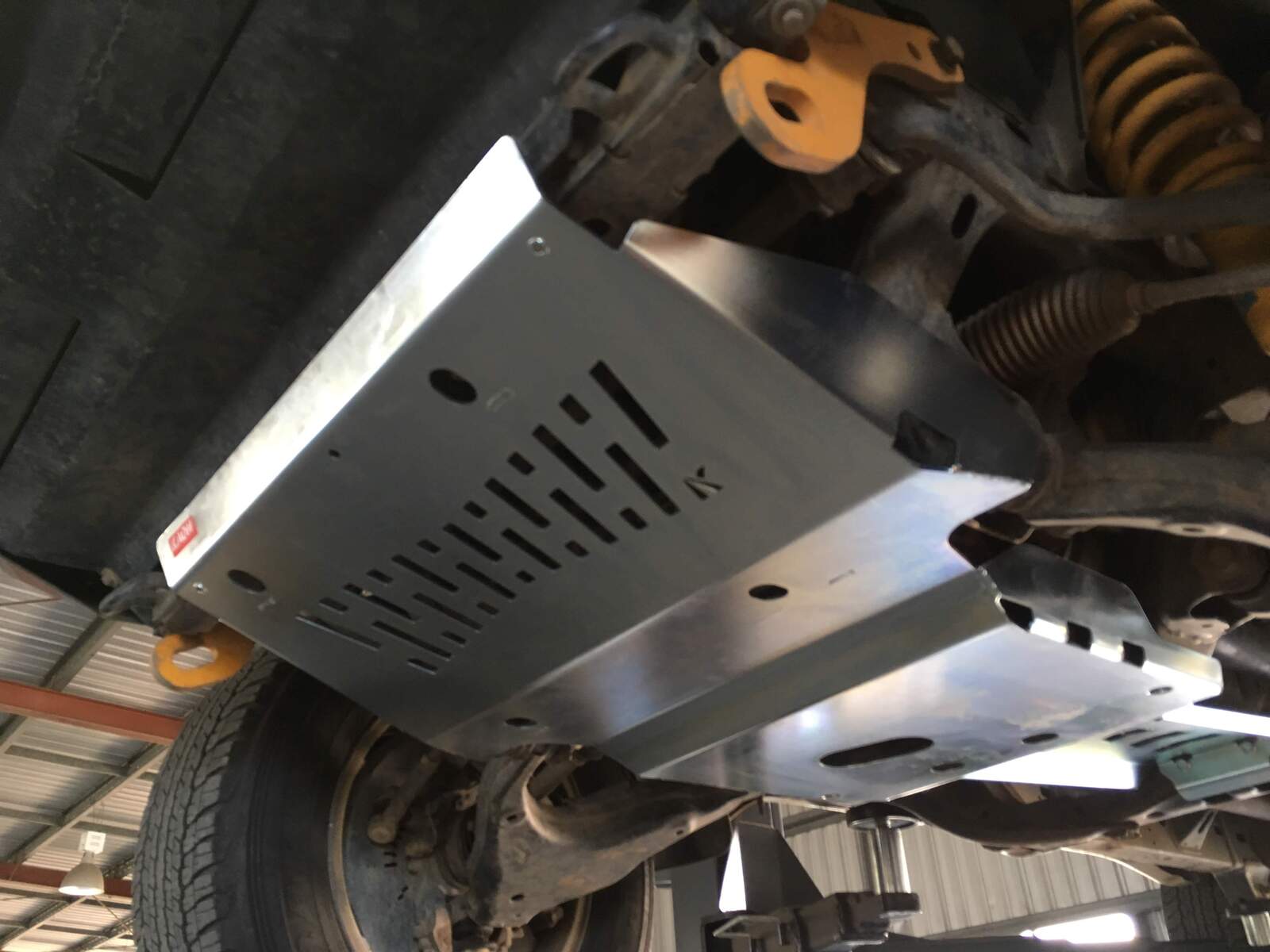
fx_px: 1064
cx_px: 635
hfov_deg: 61.7
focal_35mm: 29
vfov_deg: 48.2
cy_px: 476
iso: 125
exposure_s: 1/33
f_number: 2.2
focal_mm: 4.15
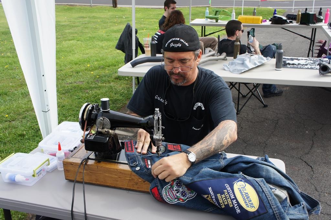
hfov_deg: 53.2
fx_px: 331
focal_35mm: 36
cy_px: 110
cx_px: 166
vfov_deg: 36.8
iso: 200
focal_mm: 24
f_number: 7.1
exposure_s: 1/160
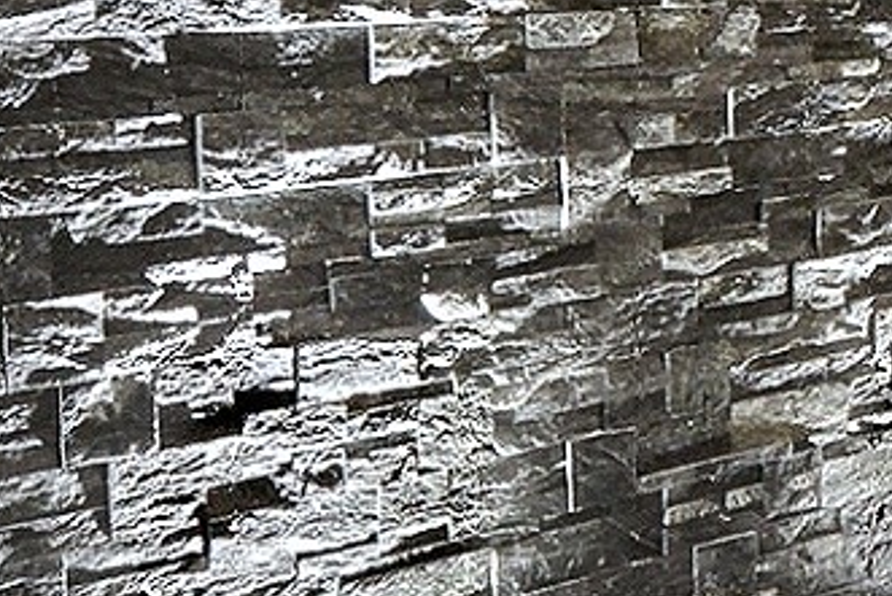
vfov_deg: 17.1
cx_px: 1043
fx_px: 1937
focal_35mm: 78
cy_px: -16
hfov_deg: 23.8
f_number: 9
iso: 400
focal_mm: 11.5
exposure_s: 1/2
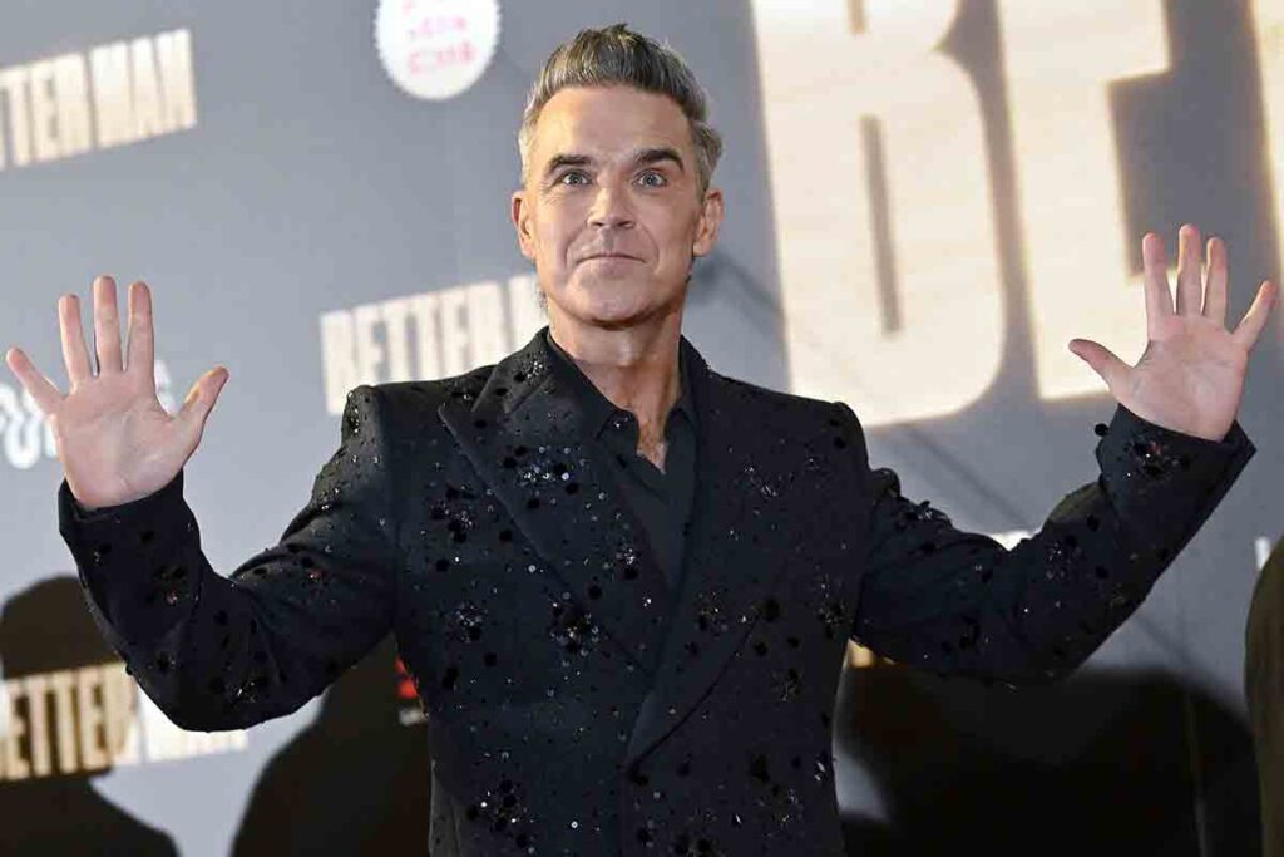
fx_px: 3567
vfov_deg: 13.7
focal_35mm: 100
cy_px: 428
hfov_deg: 20.4
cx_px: 642
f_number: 4
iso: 3200
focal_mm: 100
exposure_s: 1/160
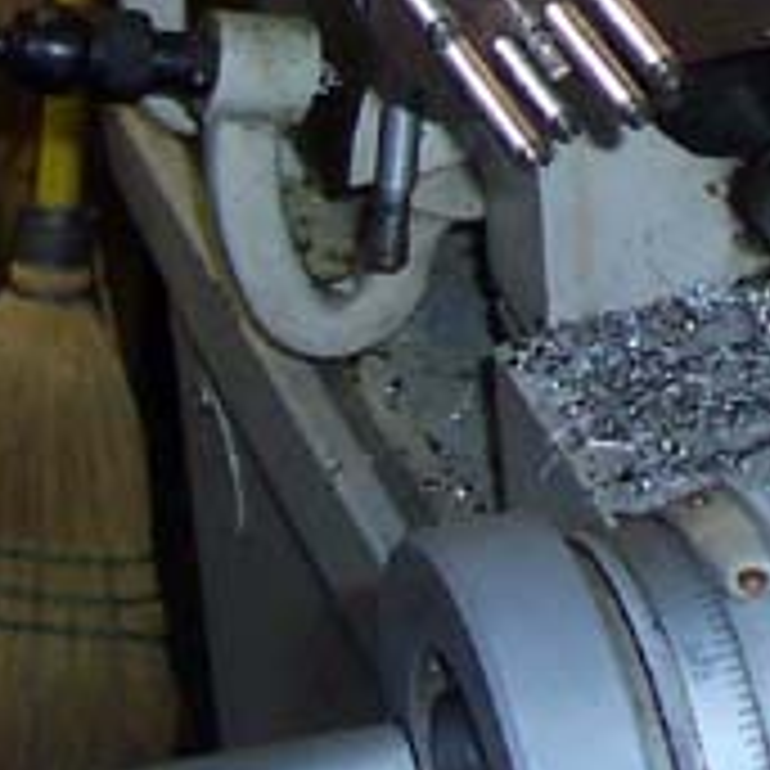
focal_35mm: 190
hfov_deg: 8.9
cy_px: -536
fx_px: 4782
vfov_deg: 8.9
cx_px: 1279
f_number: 3
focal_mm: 7
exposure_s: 1/60
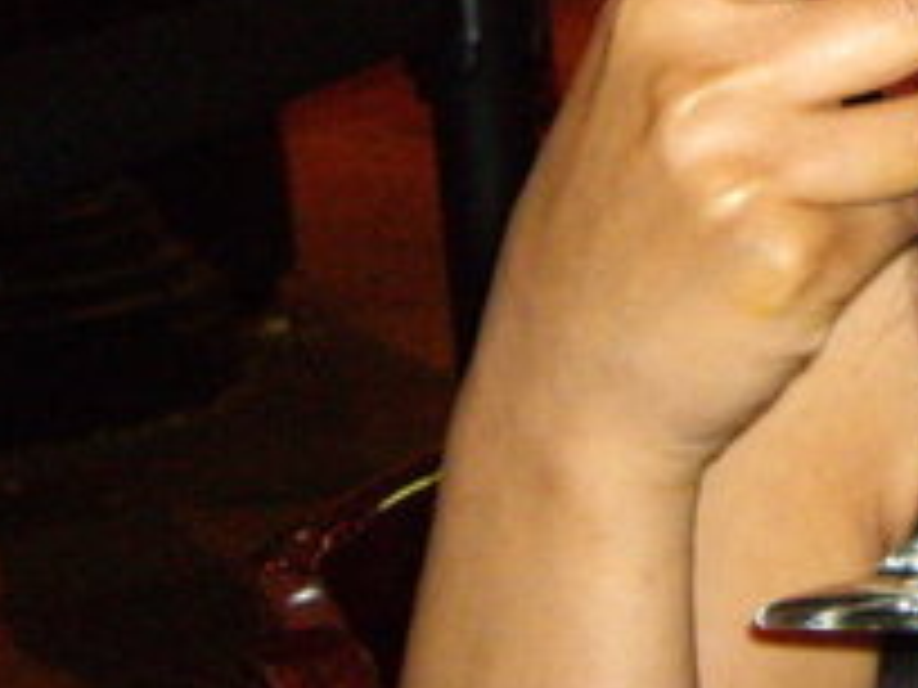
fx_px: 3156
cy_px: -126
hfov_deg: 16.0
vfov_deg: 12.2
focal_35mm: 119
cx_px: 1058
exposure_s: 1/40
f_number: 2.7
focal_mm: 6.2
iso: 400
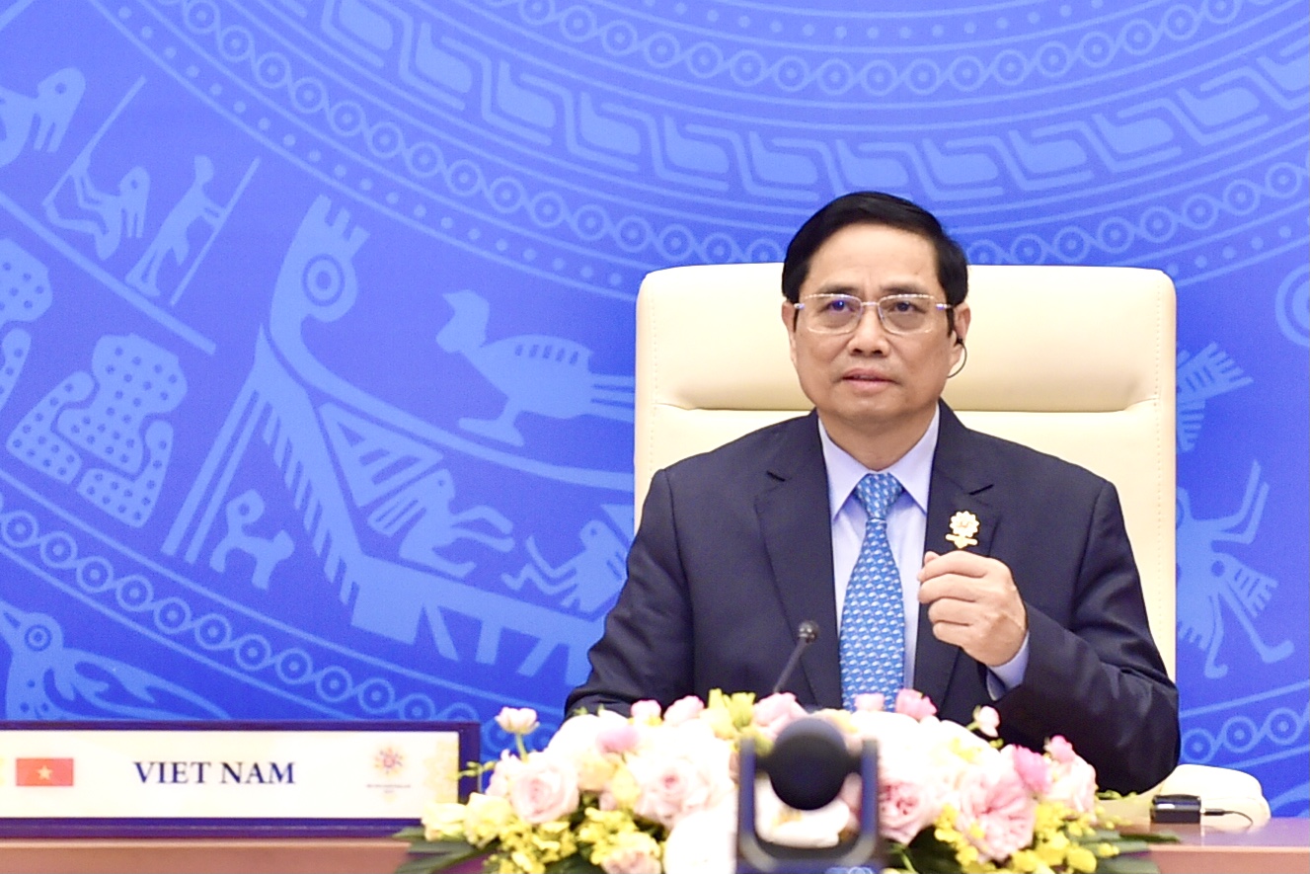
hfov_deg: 10.3
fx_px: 7278
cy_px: 437
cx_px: 655
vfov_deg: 6.9
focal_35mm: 200
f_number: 3.2
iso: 1600
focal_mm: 200
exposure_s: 1/200
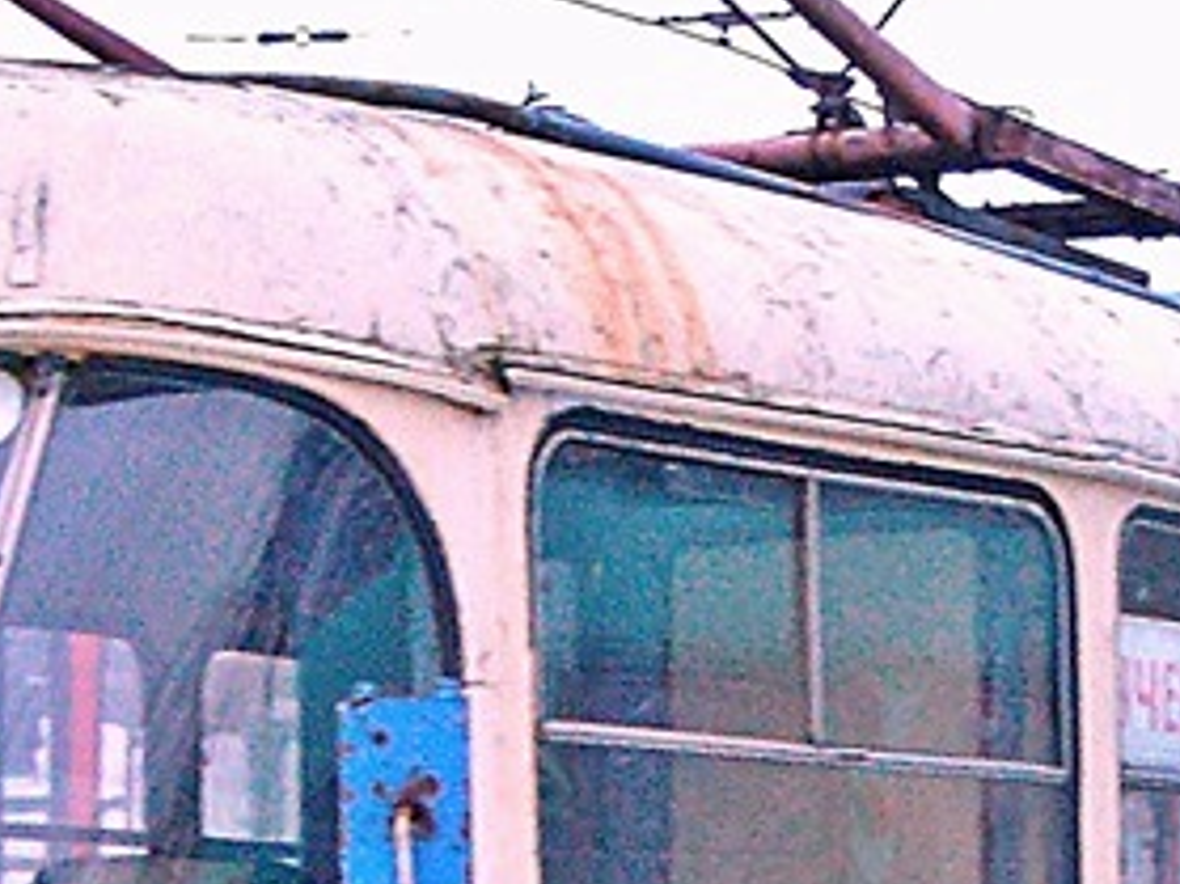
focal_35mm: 180
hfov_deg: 11.0
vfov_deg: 8.2
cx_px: 588
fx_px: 6133
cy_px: 960
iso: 417
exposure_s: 1/8
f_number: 3.2
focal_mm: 7.92
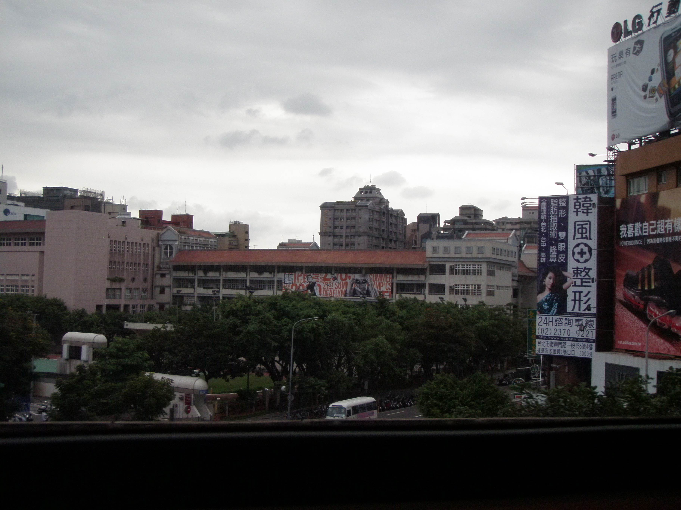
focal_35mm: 51
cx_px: 340
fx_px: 1003
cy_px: 255
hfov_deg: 37.5
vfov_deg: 28.6
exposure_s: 1/500
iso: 250
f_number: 4
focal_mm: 9.13
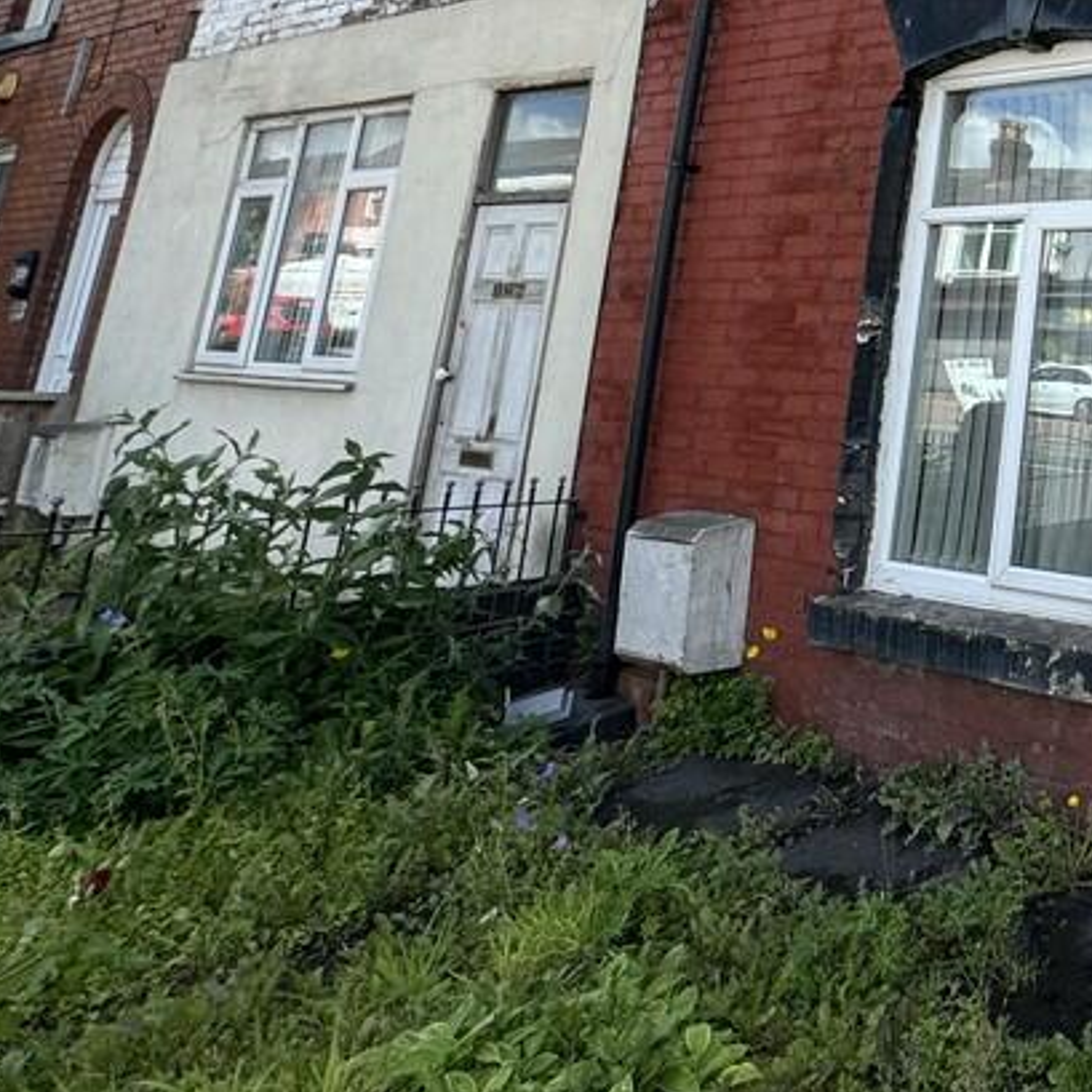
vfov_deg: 48.5
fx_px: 1106
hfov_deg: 38.8
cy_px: 166
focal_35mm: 31
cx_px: 1306
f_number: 2.2
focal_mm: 2.22
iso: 40
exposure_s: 1/548
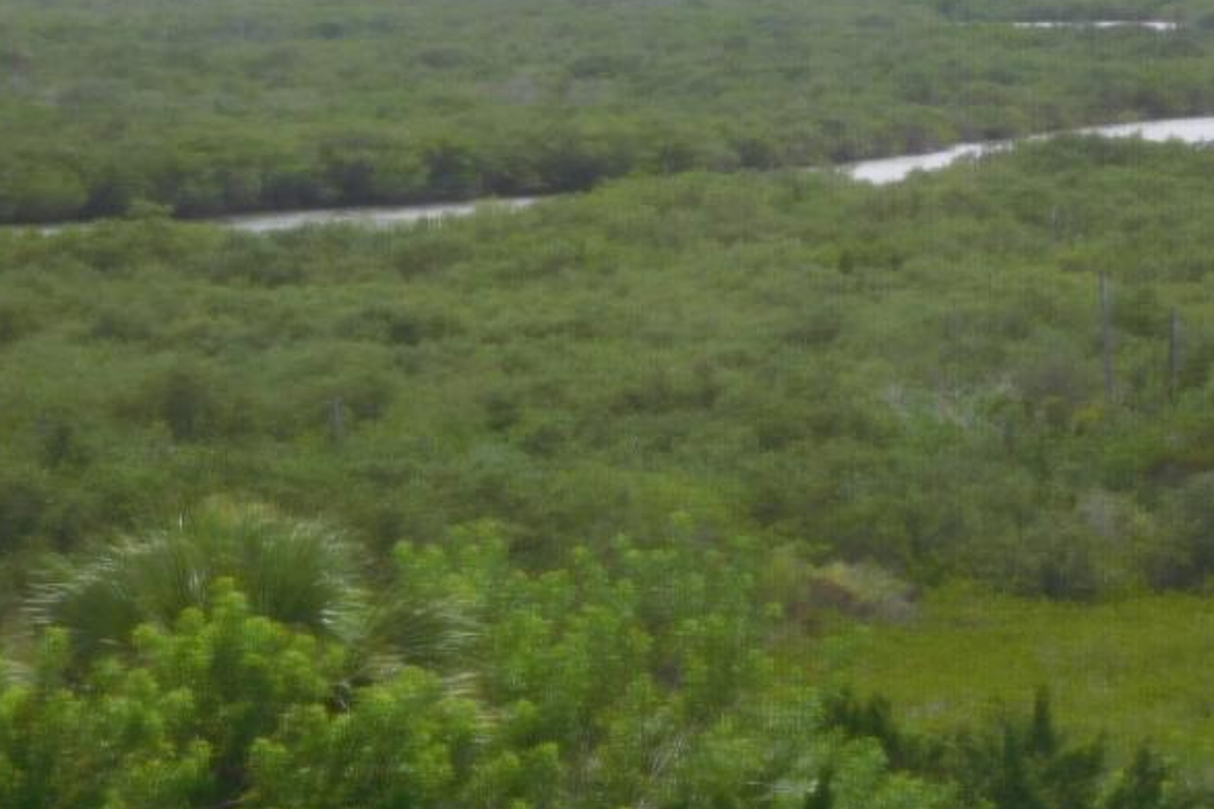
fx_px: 8563
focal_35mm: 254
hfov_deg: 8.1
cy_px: 370
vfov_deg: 5.4
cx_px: 807
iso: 125
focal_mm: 25
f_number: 5.1
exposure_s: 1/320
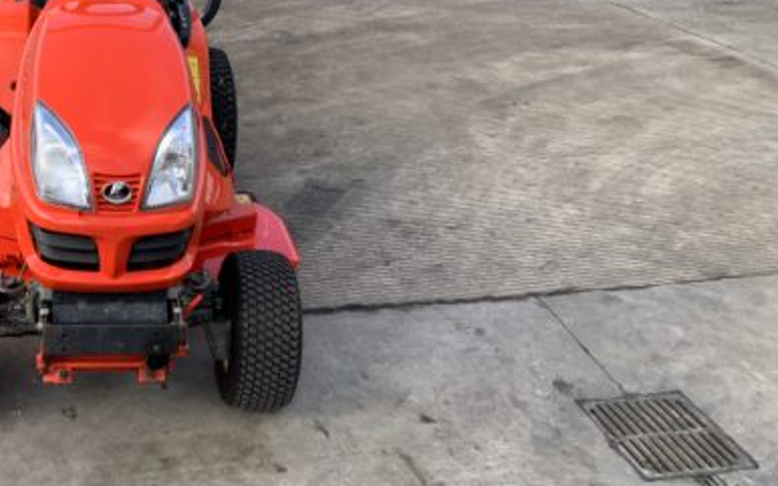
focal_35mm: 51
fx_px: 1081
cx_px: 175
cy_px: 34
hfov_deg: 38.4
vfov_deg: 24.5
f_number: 1.8
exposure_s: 1/514
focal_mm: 3
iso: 16
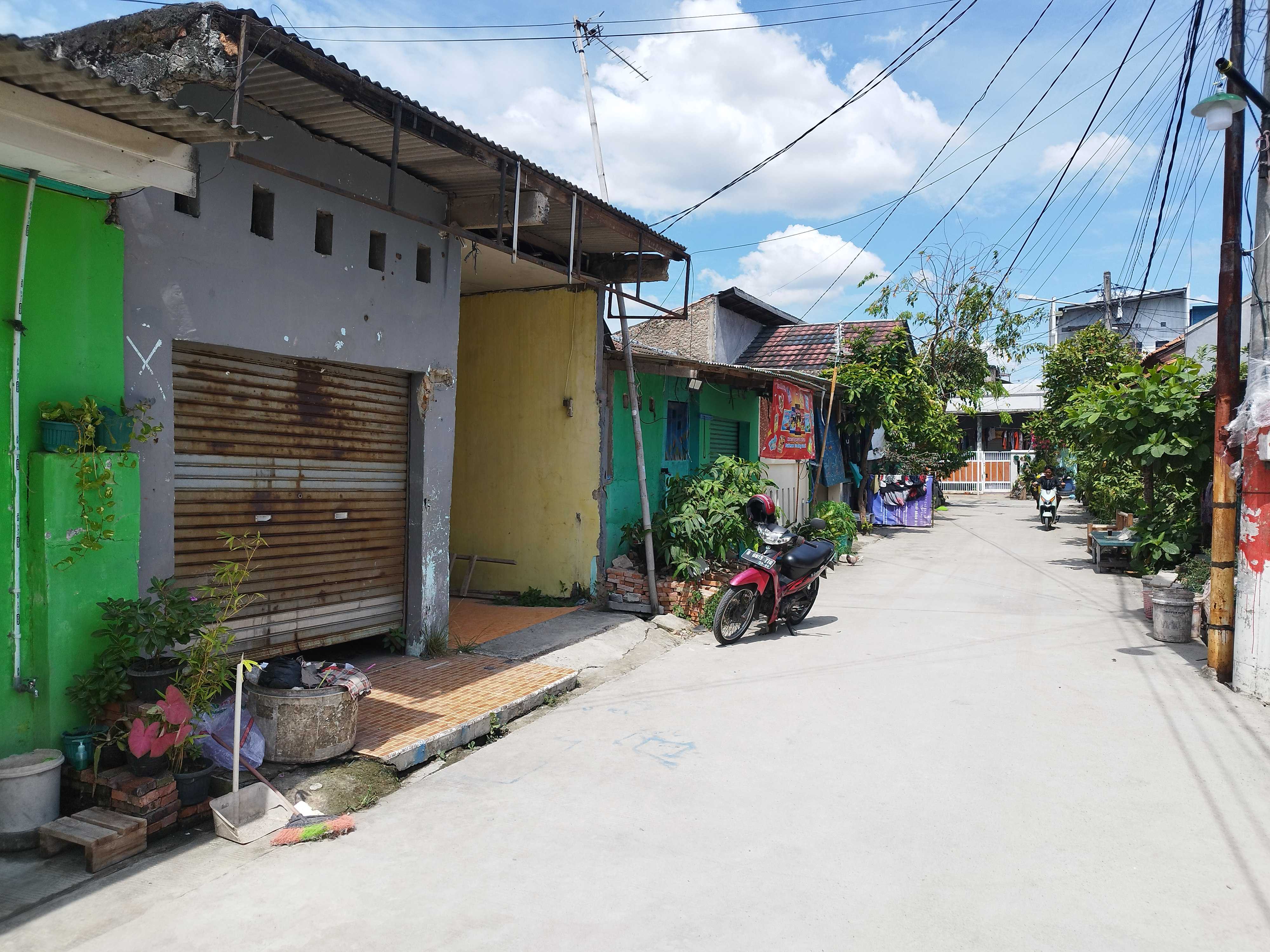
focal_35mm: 24
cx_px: 635
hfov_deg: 71.6
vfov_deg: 56.8
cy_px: 476
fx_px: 881
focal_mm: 5.89
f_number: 1.89
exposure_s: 1/731
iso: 50
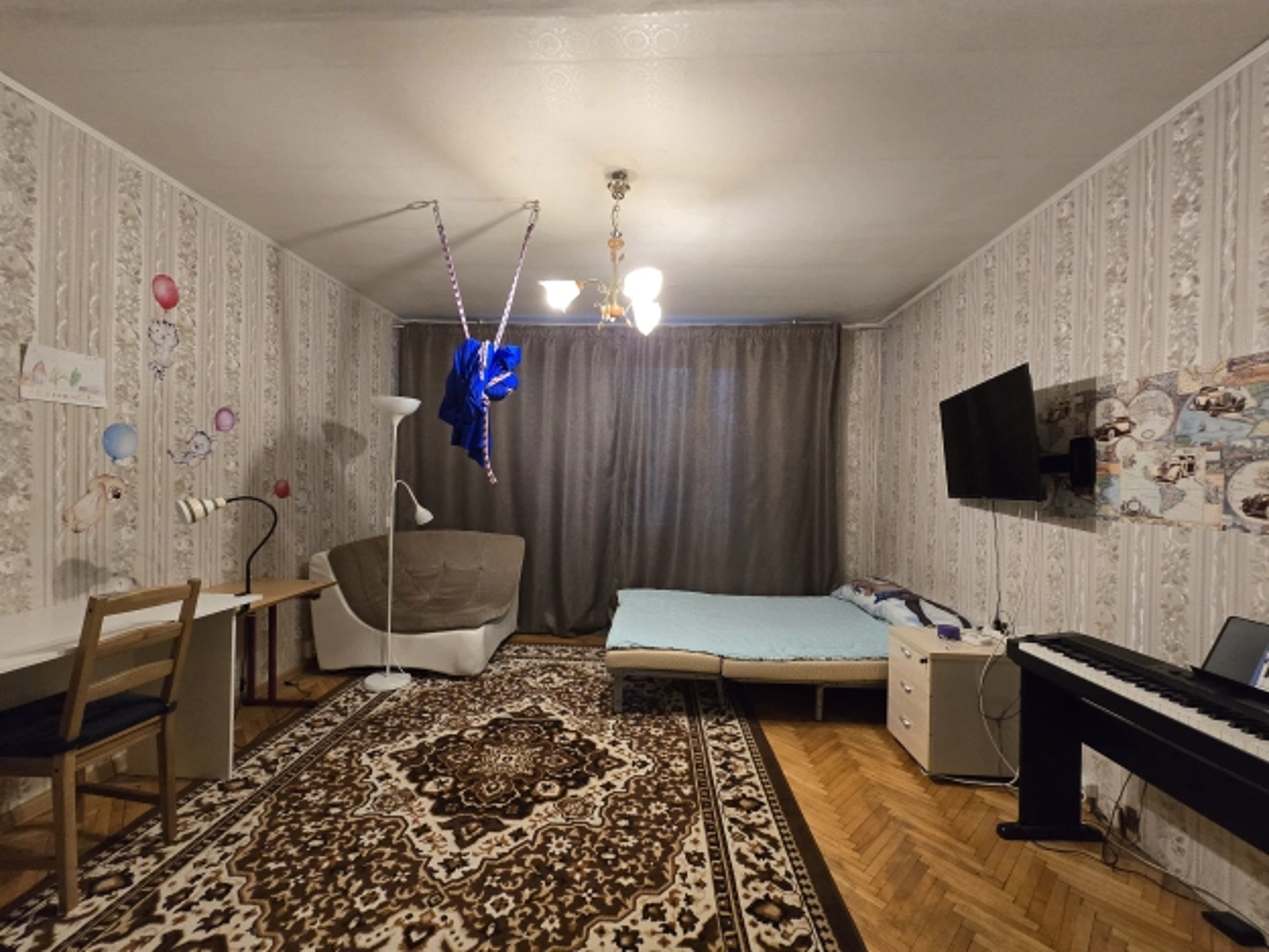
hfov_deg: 106.2
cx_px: 634
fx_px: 477
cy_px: 476
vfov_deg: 89.9
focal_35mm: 13
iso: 400
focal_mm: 2.2
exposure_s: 1/50
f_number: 2.2
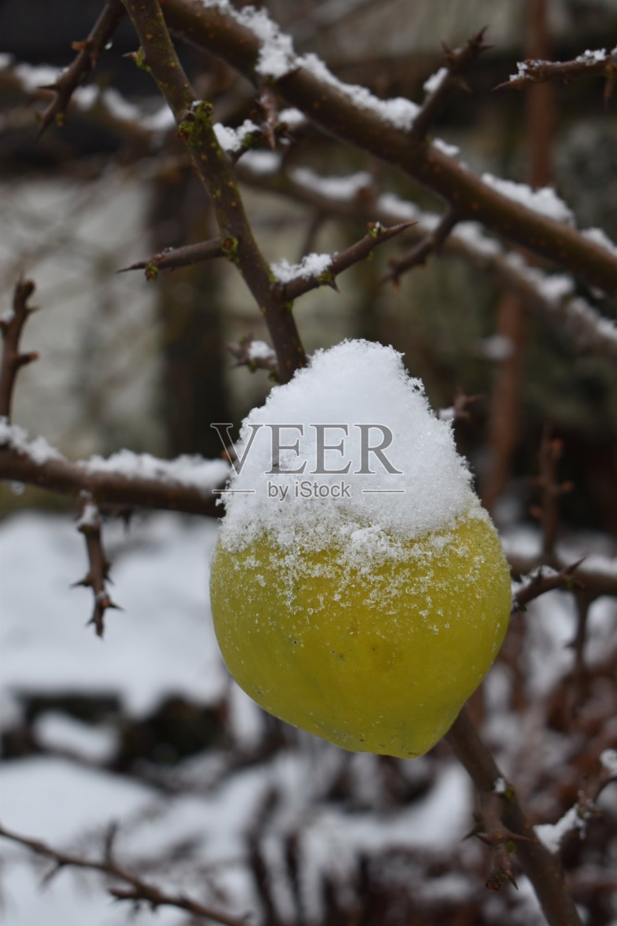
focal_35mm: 69
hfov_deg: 19.7
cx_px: 308
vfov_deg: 29.2
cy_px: 463
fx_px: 1773
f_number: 5.3
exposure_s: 1/125
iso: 400
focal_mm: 46
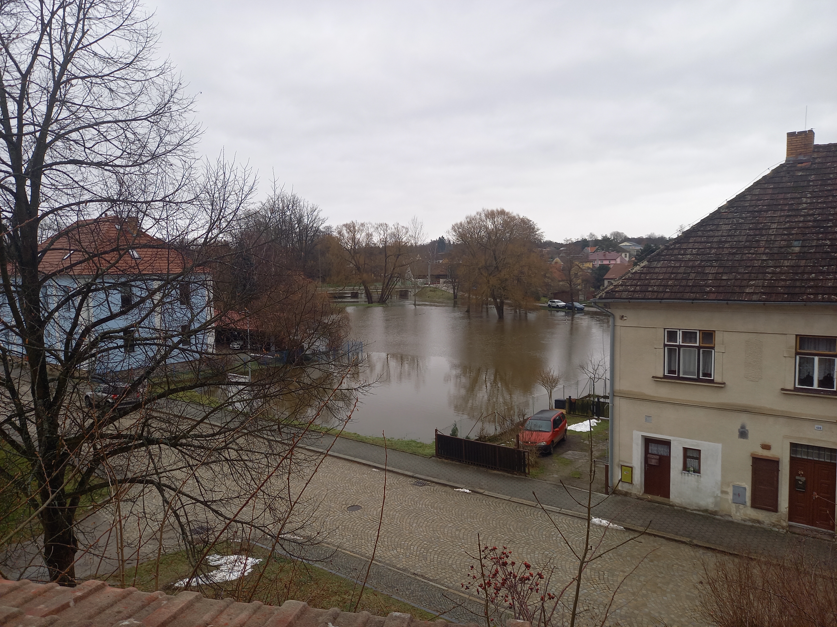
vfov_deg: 54.9
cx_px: 418
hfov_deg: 69.4
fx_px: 604
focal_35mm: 25
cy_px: 314
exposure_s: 1/105
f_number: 1.8
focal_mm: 4.65
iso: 50
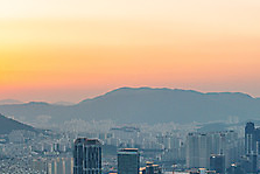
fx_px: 679
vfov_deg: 14.0
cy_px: 232
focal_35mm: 94
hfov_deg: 20.1
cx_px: -66
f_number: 8
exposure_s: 1/40
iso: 200
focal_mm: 35
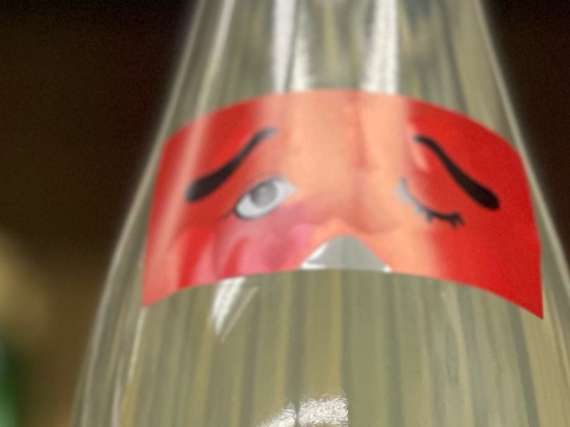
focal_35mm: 276
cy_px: 499
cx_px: 335
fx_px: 4544
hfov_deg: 7.2
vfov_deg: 5.4
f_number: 2.2
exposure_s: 1/50
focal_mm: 7.5
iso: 160
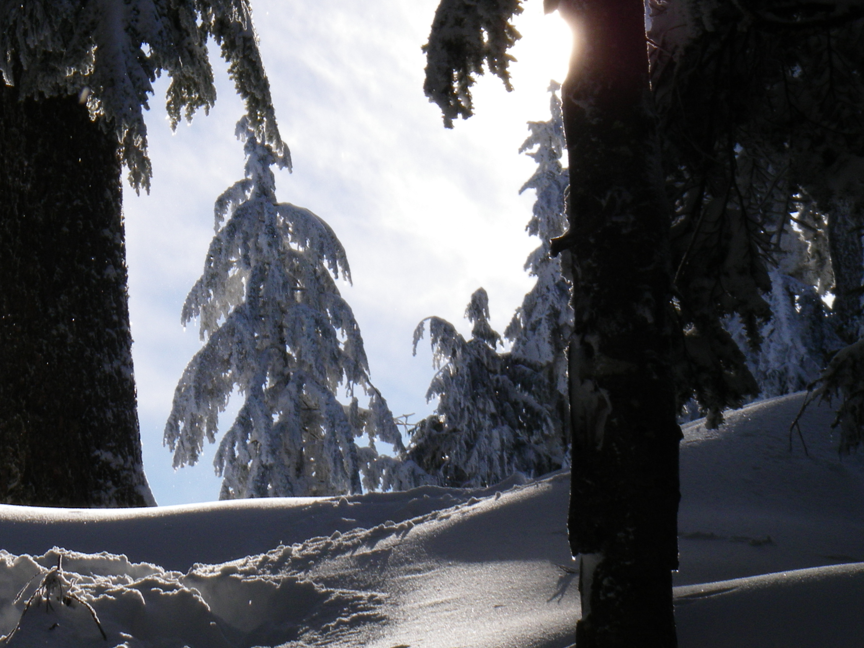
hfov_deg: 16.6
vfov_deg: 12.5
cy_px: 230
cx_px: 250
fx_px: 2945
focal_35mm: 118
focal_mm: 13
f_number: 7.1
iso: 64
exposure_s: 1/400
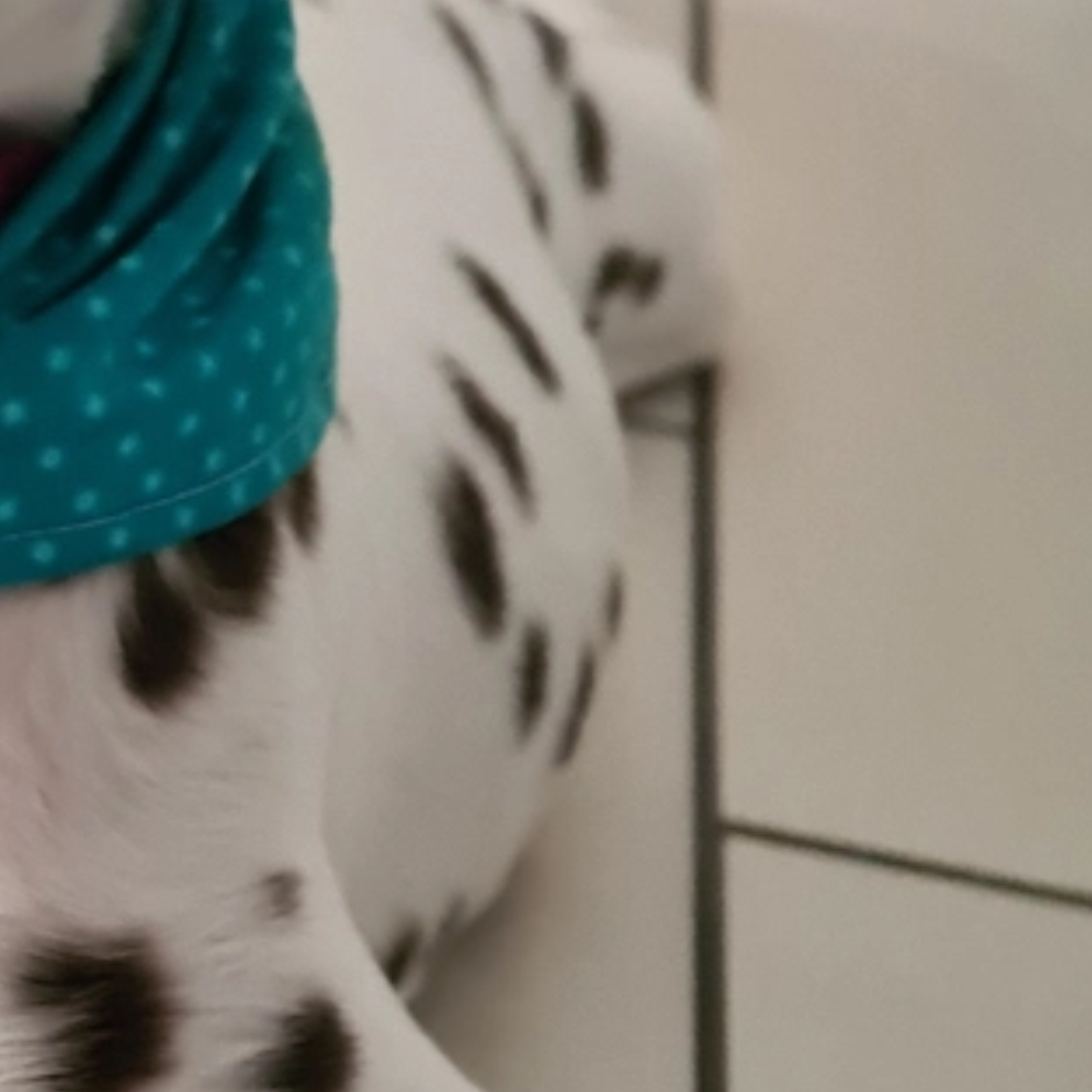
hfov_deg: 14.6
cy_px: 579
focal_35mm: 110
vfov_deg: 15.8
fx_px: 3926
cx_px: -602
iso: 500
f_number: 1.8
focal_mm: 5.4
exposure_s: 1/25
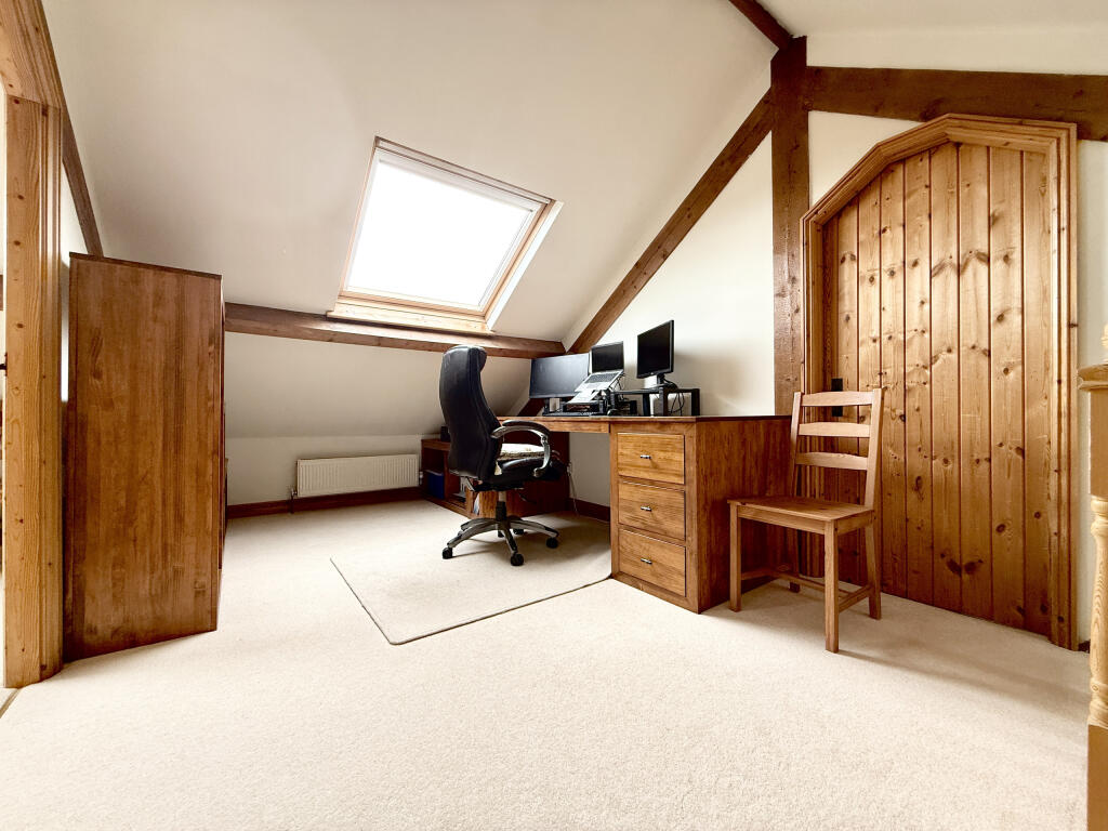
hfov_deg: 102.1
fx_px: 448
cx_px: 554
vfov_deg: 85.7
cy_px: 416
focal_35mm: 14
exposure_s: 1/99
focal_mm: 2.22
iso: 160
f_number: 2.2
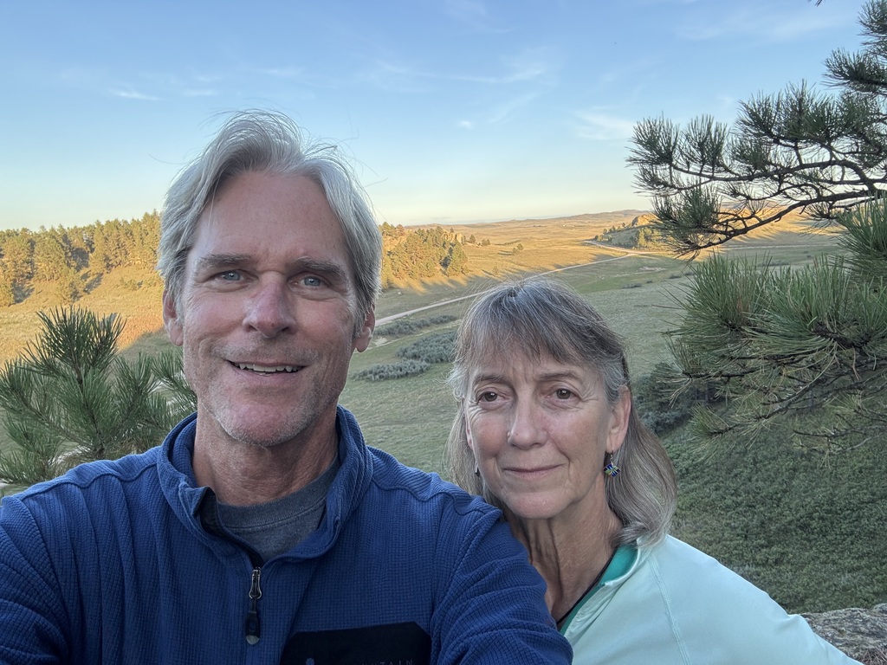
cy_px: 332
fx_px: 589
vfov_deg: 58.9
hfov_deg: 73.9
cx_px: 444
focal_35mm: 23
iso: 25
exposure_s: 1/193
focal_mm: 2.69
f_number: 1.9
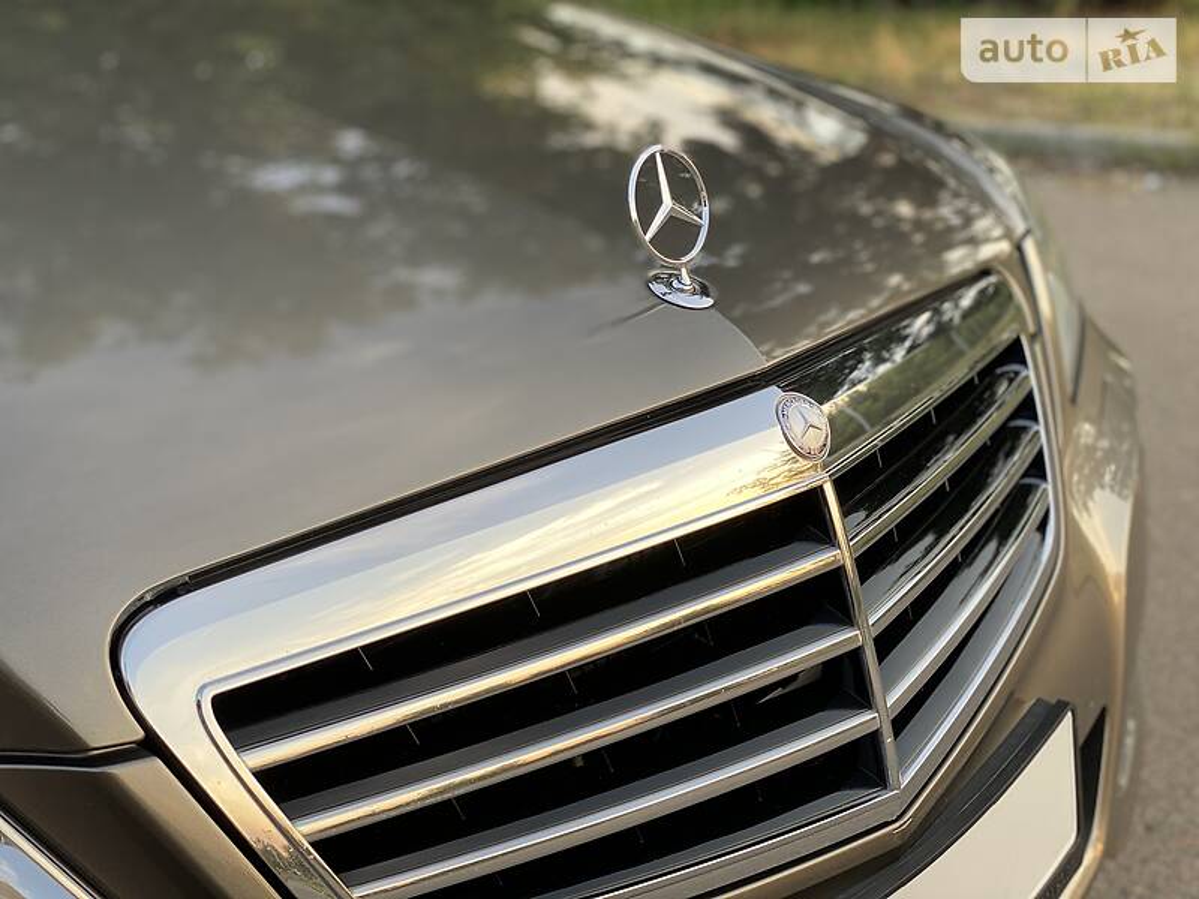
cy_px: 450
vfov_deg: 28.0
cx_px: 600
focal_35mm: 52
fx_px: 1801
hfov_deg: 36.8
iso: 40
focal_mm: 6
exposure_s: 1/122
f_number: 2
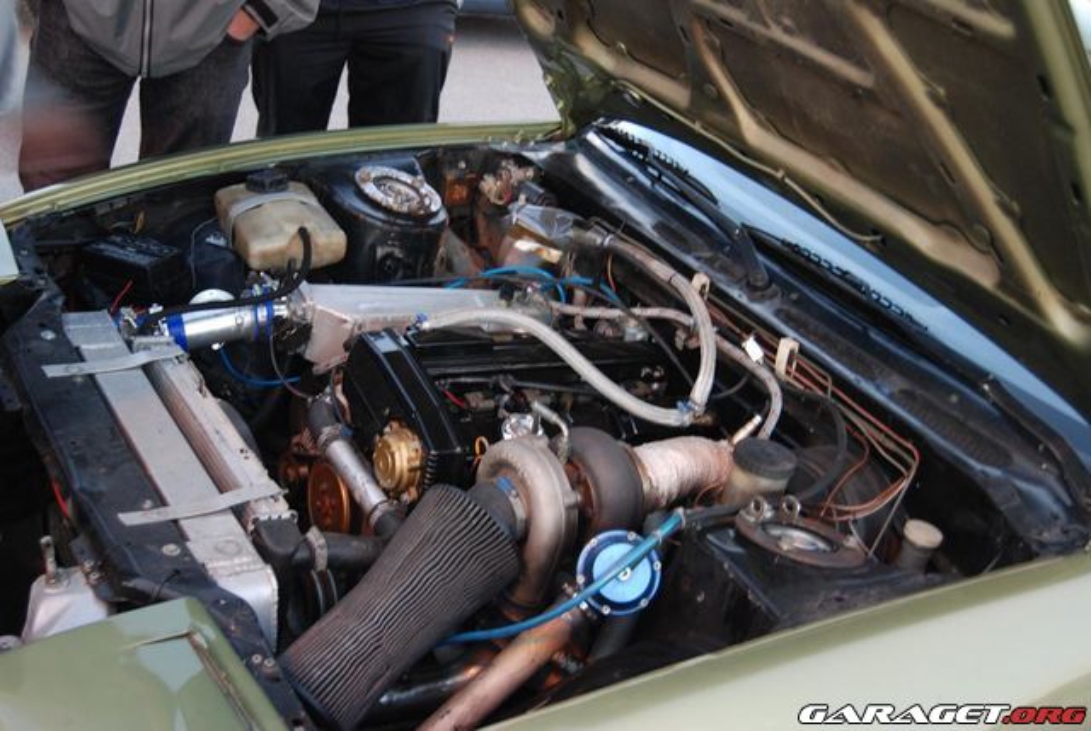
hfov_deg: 42.3
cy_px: 366
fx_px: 1411
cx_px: 546
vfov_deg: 29.0
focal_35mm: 46
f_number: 4.5
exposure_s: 1/13
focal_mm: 31
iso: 400
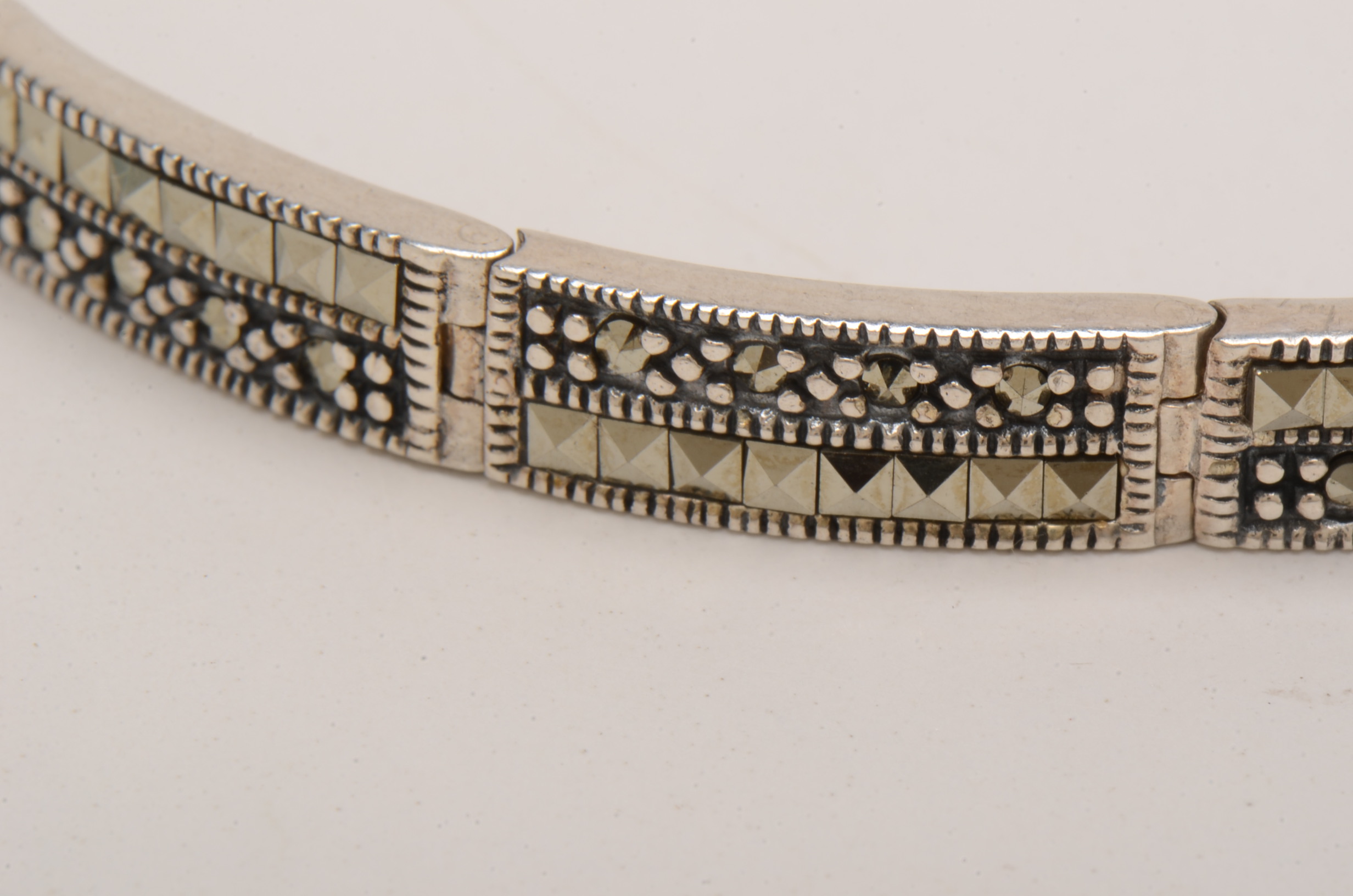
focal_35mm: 128
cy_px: 448
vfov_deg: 10.7
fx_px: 4782
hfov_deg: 16.1
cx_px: 676
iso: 100
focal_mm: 85
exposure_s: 1/160
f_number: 32
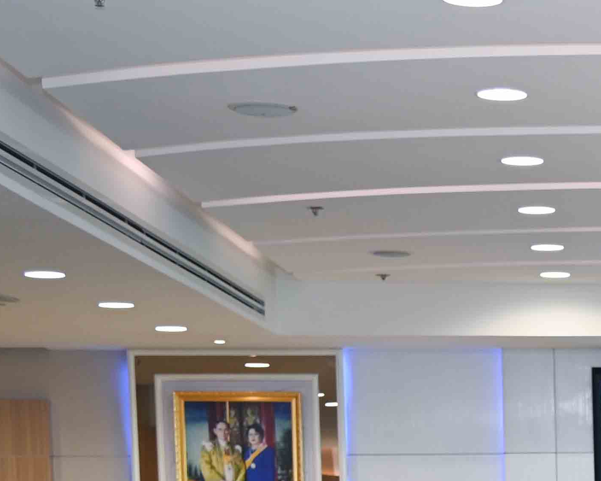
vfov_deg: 12.4
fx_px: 2099
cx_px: 950
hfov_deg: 14.9
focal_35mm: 118
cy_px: 723
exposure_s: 1/60
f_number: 4
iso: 280
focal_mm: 30
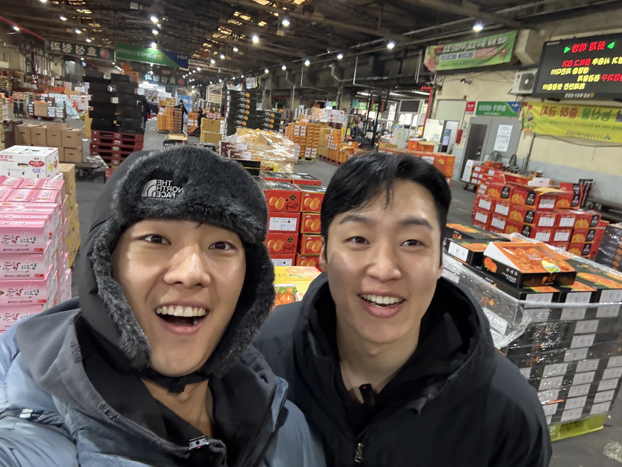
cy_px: 234
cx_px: 311
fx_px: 413
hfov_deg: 73.9
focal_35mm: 23
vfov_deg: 58.9
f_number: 1.9
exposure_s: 1/40
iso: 250
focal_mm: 2.69
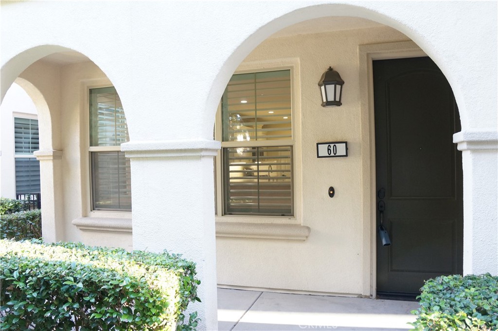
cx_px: 249
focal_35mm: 28
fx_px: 394
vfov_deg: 45.6
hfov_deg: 64.6
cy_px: 166
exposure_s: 1/60
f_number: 4
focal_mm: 19
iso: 1000
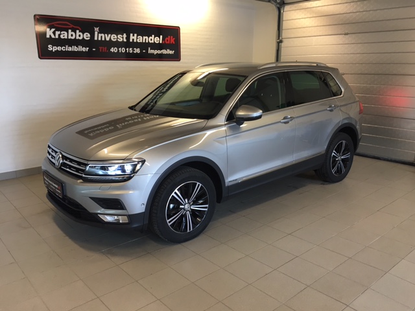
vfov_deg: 48.2
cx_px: 208
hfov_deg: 61.7
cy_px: 156
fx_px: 348
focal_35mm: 29
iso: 64
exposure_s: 1/33
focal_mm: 4.15
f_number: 2.2
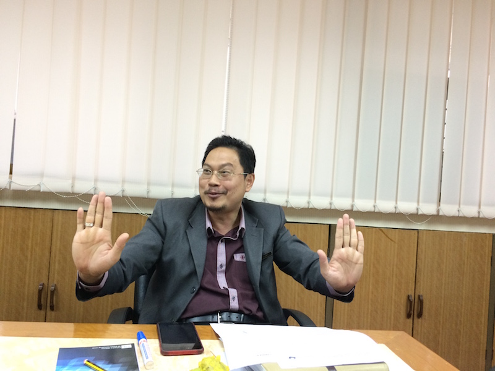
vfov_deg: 48.2
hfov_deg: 61.7
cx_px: 248
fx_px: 415
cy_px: 186
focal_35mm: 29
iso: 160
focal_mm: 4.15
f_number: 2.2
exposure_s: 1/33
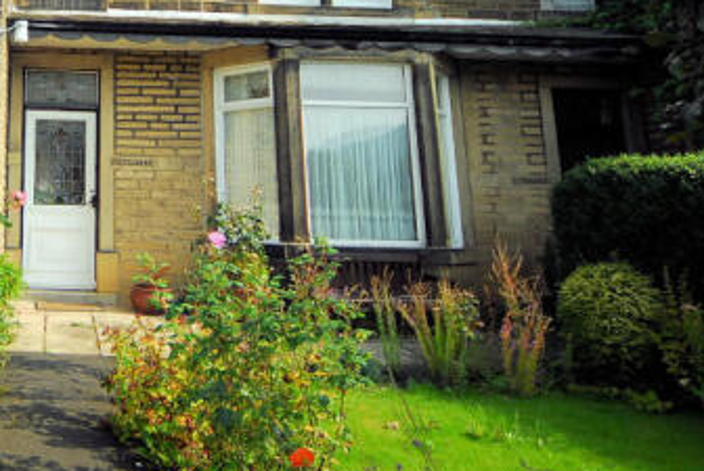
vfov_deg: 35.8
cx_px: 43
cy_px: 53
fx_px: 685
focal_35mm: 35
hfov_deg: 47.6
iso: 100
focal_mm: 12
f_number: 4.5
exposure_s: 1/250
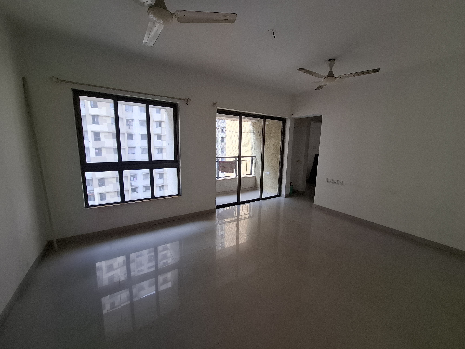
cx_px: 232
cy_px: 174
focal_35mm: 13
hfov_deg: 106.2
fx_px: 175
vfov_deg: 89.9
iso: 50
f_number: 2.2
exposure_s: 1/100
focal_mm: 1.74
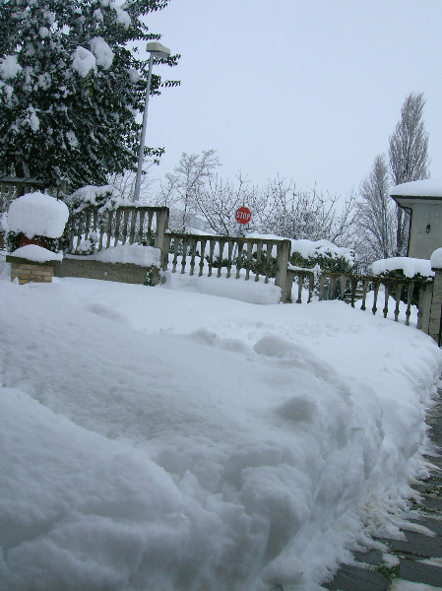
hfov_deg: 41.7
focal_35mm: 34
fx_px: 580
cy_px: 296
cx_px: 221
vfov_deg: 54.0
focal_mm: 5.7
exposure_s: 1/443
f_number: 4.9
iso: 50
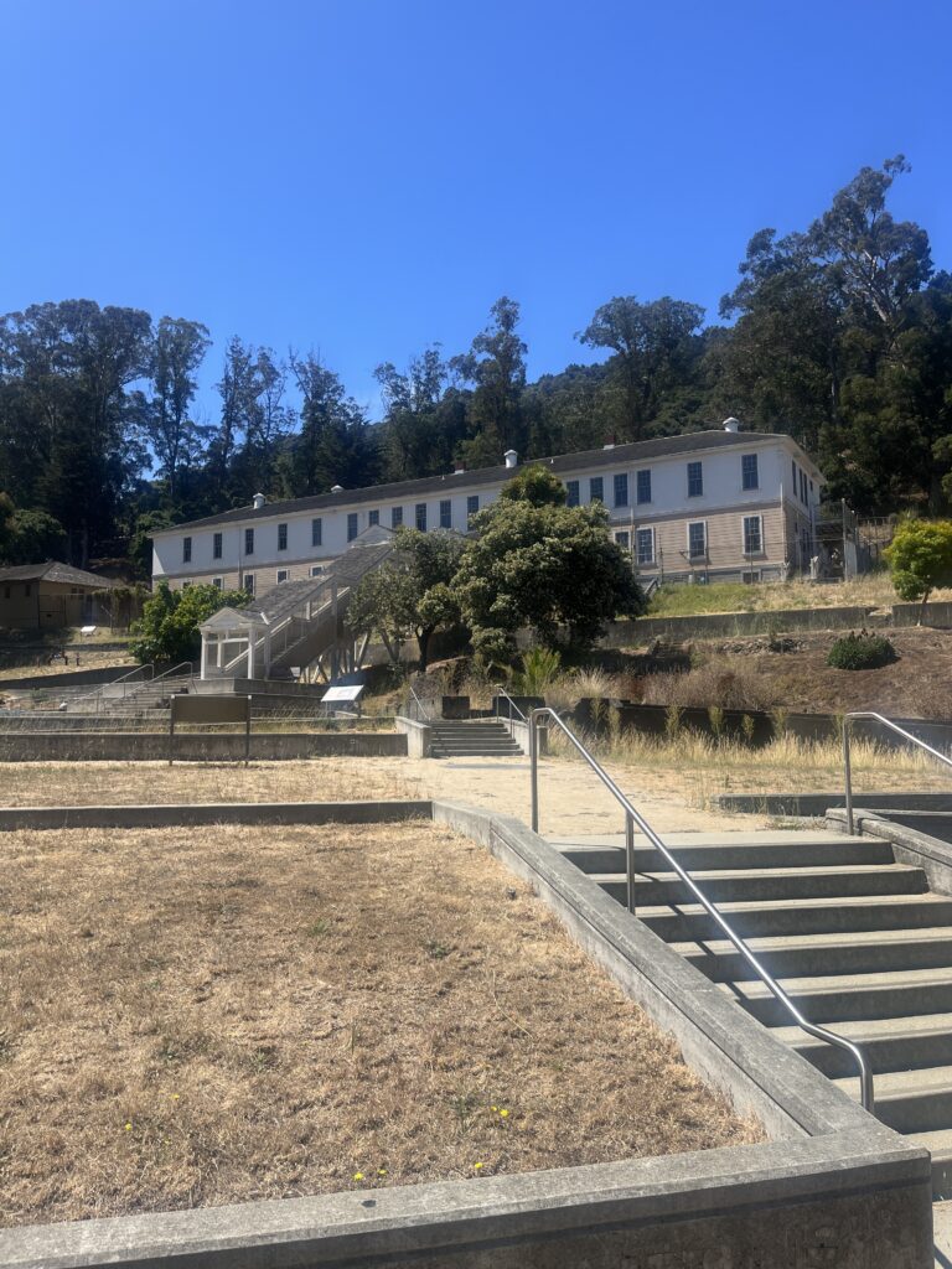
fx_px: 953
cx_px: 476
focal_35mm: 26
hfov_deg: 53.1
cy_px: 634
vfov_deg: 67.3
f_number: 1.6
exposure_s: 1/2967
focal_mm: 5.1
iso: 50
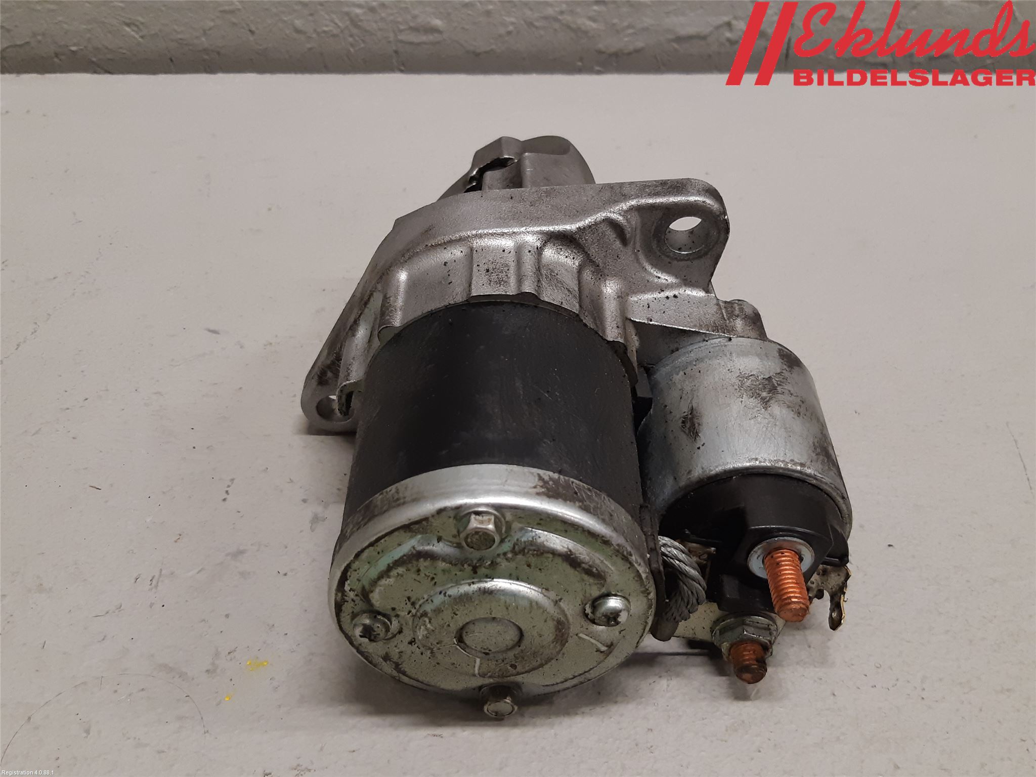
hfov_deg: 67.3
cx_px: 518
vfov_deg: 53.1
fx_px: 778
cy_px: 388
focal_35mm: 26
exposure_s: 1/50
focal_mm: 3.93
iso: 125
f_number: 1.7
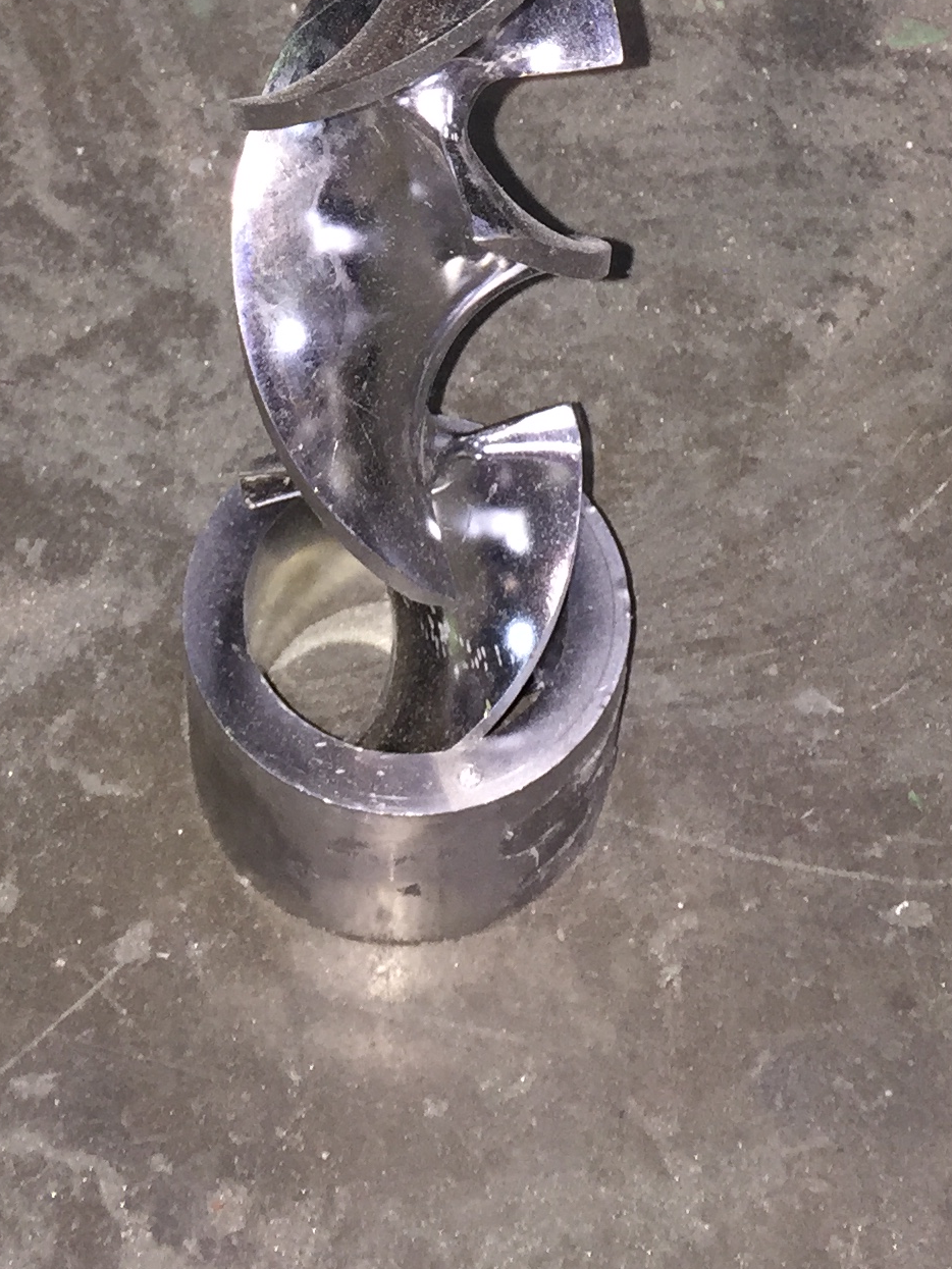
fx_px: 2786
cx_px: 405
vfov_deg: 24.1
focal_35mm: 76
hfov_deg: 19.4
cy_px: -113
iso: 80
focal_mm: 4.15
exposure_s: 1/16
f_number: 2.2
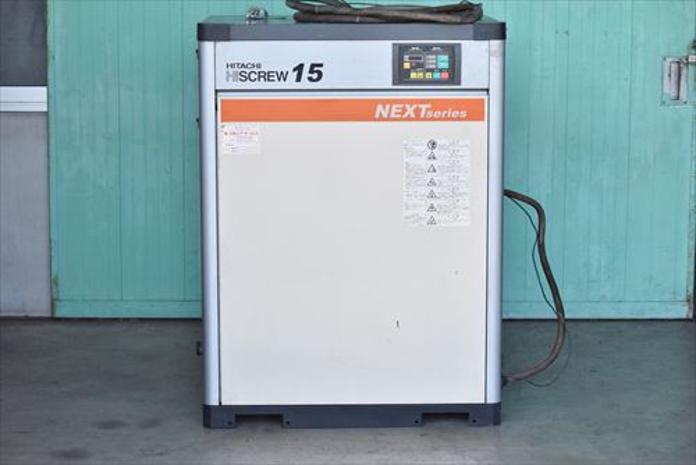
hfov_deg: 23.4
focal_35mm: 87
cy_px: 232
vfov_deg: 15.7
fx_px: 1683
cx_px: 348
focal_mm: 58
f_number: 6.3
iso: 1250
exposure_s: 1/1000
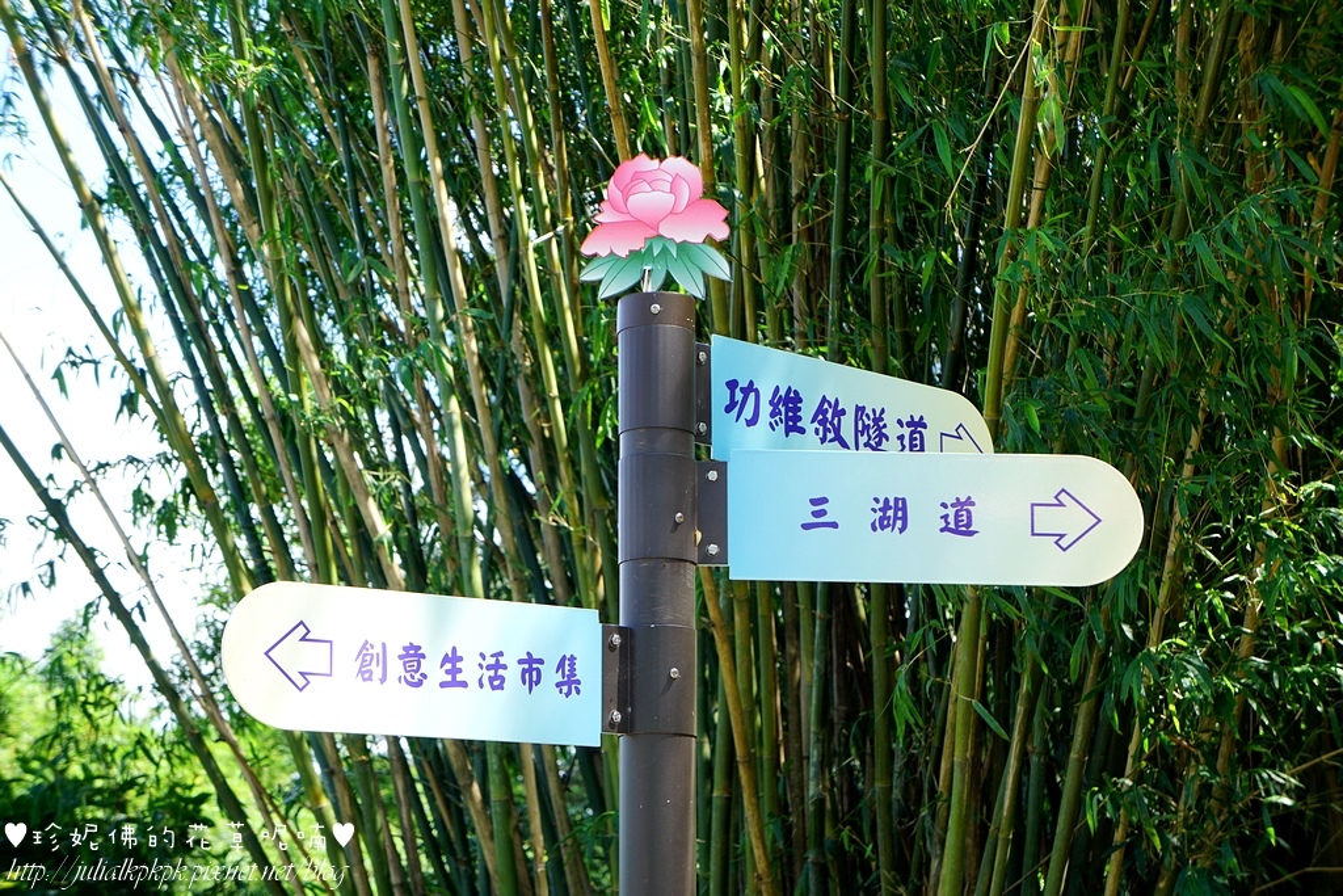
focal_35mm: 78
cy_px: 448
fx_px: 2910
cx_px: 672
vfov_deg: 17.5
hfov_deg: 26.0
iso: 100
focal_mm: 52
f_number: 5
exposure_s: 1/100
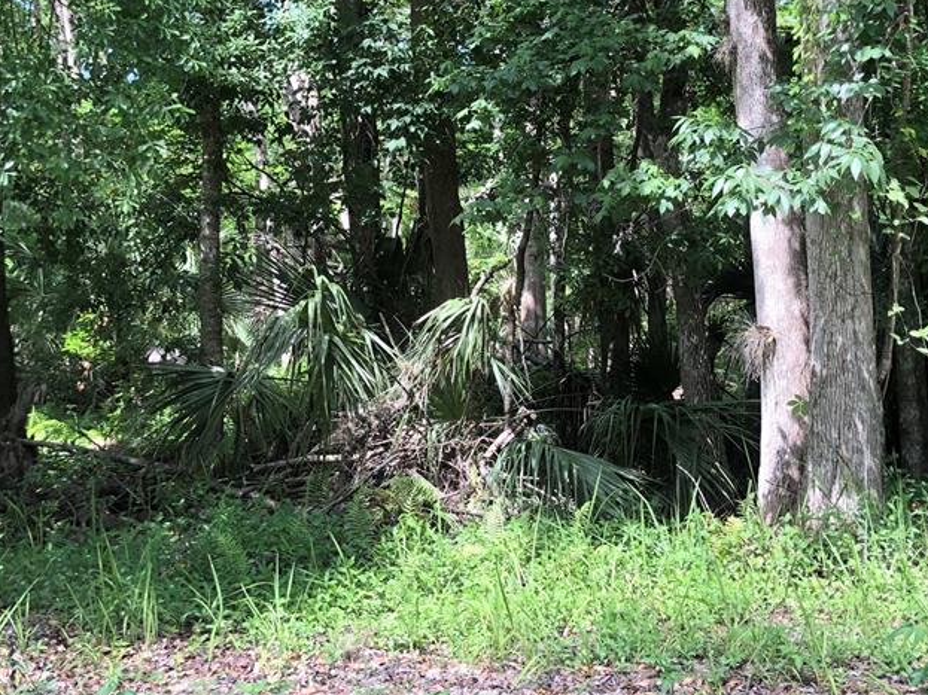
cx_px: 521
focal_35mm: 46
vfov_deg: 31.2
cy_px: 228
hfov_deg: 41.2
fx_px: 1233
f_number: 1.8
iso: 25
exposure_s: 1/120
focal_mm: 3.99
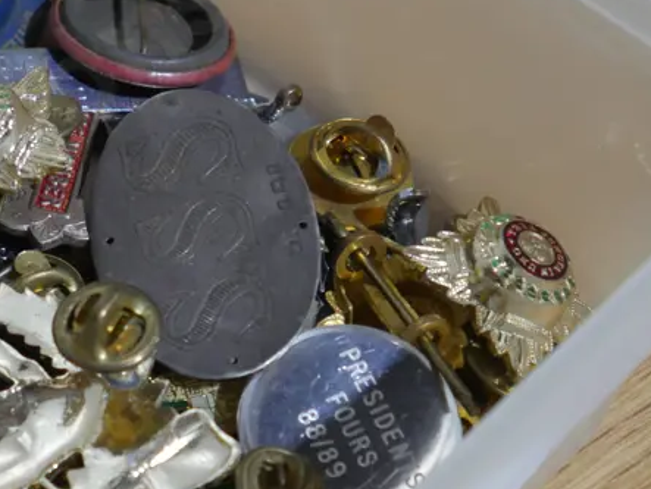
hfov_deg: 10.1
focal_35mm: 194
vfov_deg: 7.7
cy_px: 220
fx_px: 3651
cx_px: -96
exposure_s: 1/100
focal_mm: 42
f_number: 5.6
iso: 1000
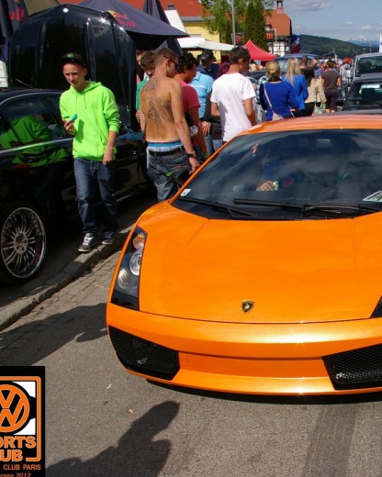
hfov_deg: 36.2
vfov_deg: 46.8
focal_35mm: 39
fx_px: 551
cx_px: 333
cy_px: 239
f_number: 8
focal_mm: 18
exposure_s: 1/500
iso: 200
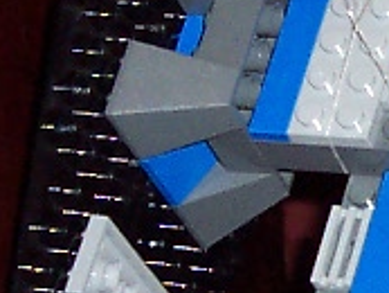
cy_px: 264
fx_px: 2879
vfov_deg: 5.8
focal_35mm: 256
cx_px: 396
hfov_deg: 7.7
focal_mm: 5.6
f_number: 2.8
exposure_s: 1/60
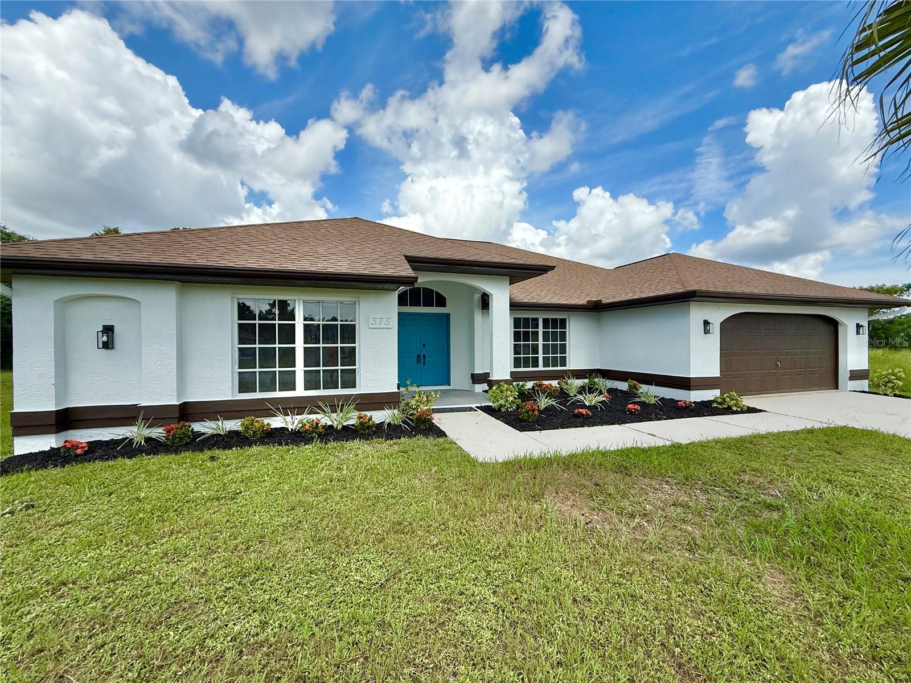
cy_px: 342
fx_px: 368
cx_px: 456
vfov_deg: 85.7
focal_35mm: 14
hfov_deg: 102.1
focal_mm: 2.22
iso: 64
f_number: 2.2
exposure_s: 1/2165
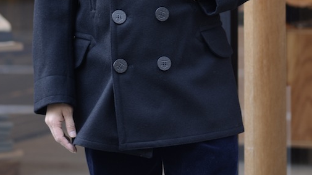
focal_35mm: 203
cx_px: 155
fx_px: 1678
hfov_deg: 10.6
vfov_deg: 5.9
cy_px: -49
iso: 200
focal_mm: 85
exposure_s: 1/60
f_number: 2
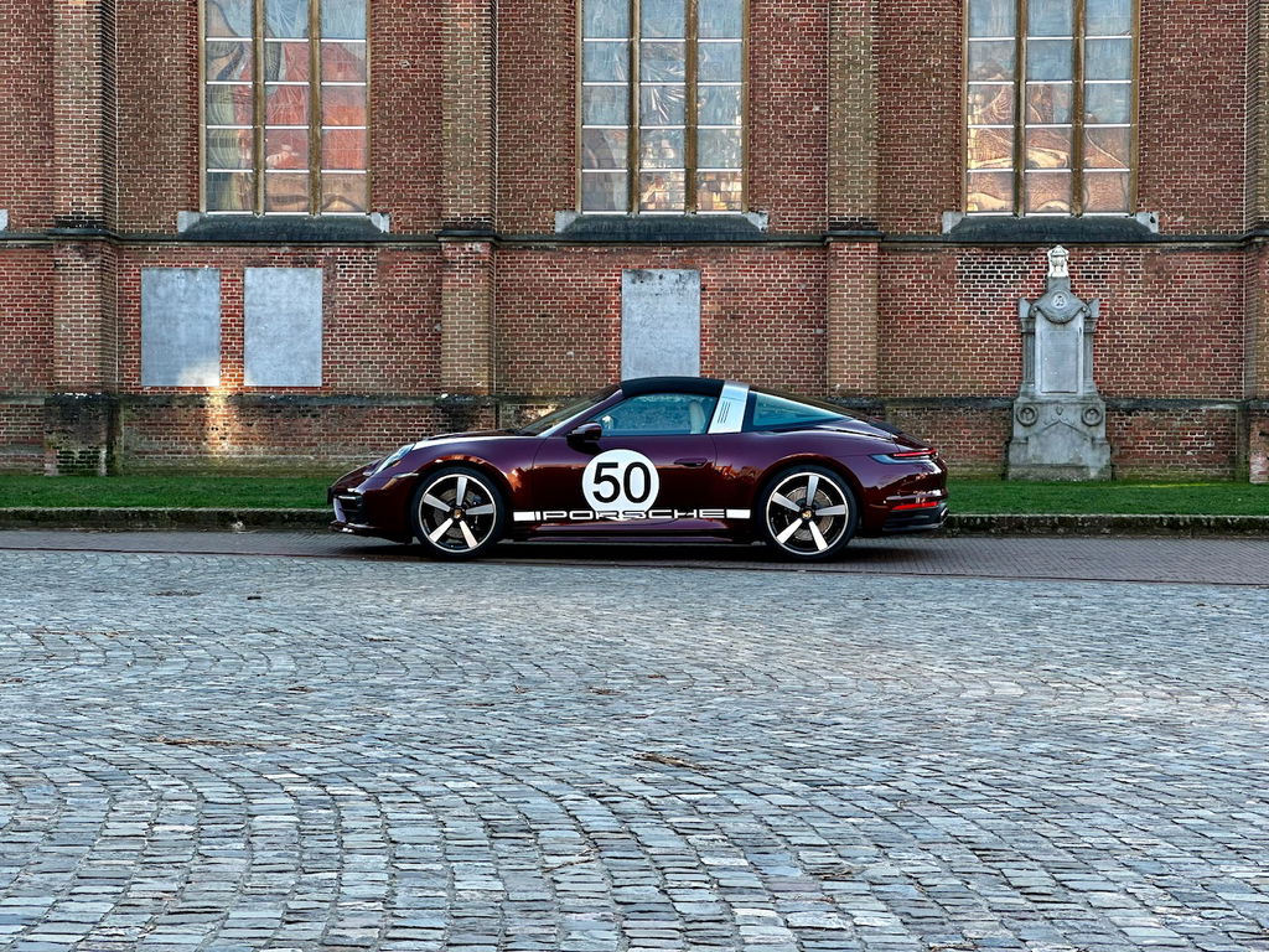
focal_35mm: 77
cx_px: 634
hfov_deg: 25.3
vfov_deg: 19.1
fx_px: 2823
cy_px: 476
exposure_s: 1/99
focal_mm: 9
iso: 50
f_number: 2.8
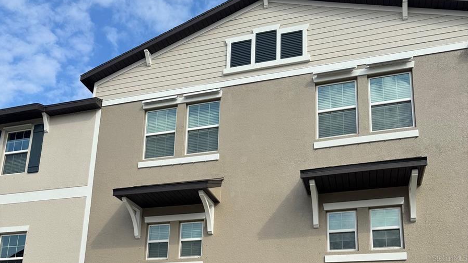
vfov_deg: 31.4
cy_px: 258
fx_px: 434
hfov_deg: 56.6
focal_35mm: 35
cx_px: 234
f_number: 1.78
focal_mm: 6.76
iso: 80
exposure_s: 1/4310
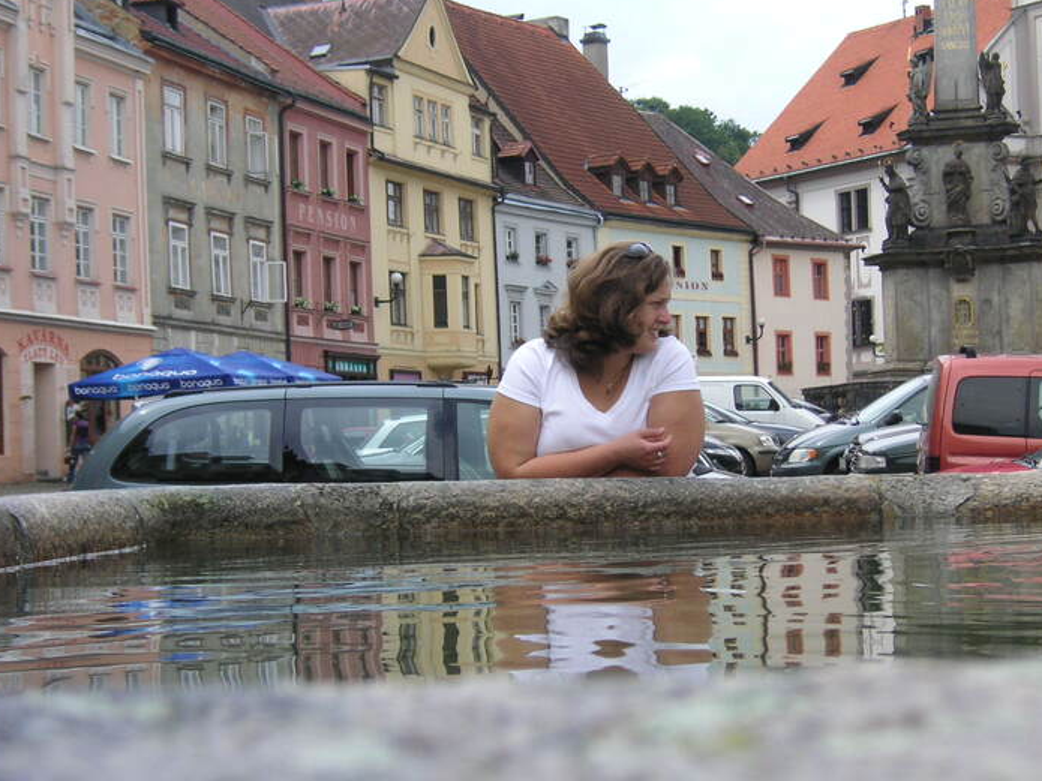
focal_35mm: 76
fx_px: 2287
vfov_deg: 19.4
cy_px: 403
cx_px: 556
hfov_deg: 25.7
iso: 50
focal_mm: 11
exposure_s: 1/350
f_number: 4
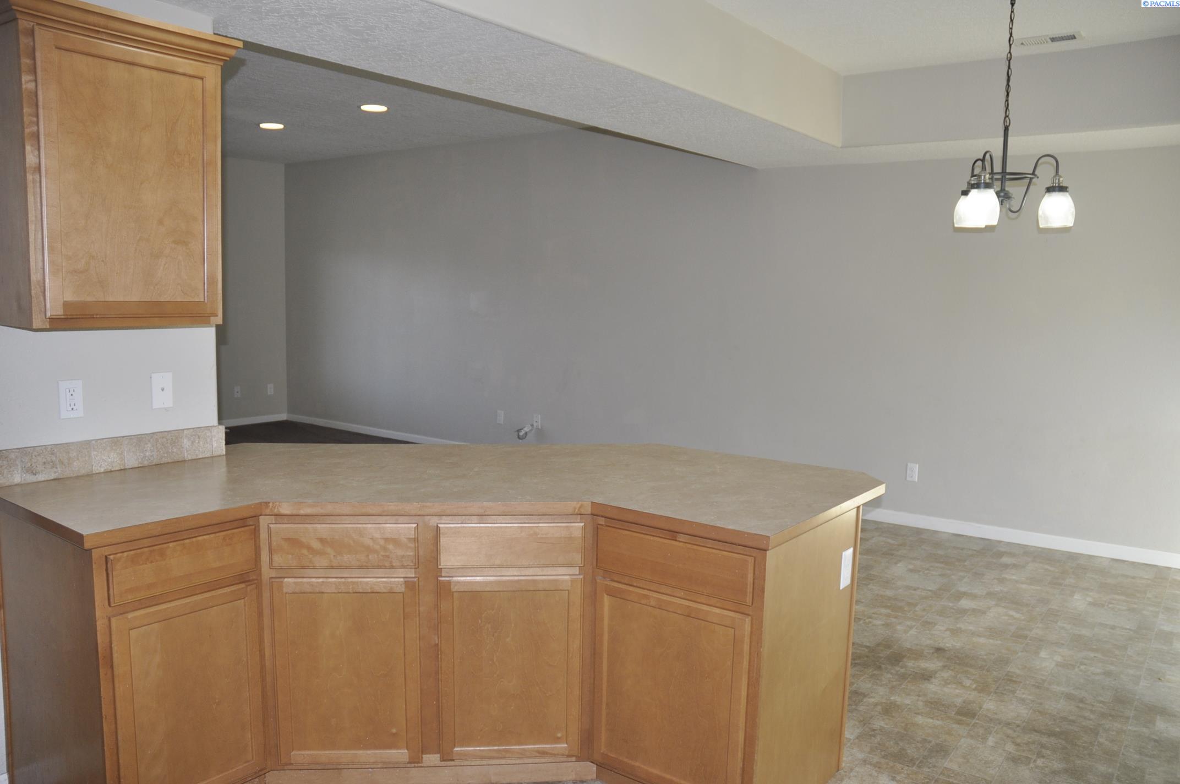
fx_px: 884
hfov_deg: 67.4
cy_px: 392
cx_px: 590
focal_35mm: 27
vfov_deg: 47.8
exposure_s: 1/200
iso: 360
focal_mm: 18
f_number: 3.5
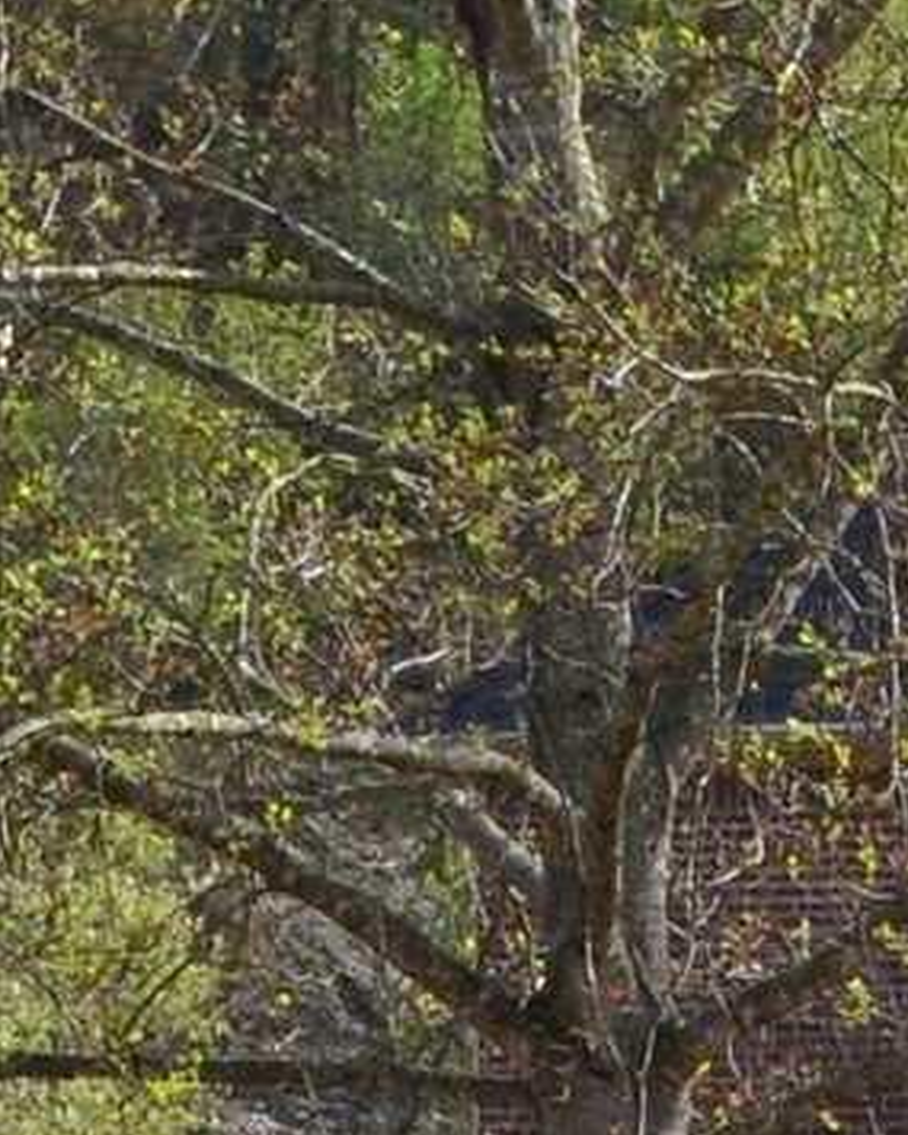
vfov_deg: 5.5
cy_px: 201
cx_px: 1528
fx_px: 11860
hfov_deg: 4.3
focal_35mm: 353
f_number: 11
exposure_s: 1/400
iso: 400
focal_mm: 29
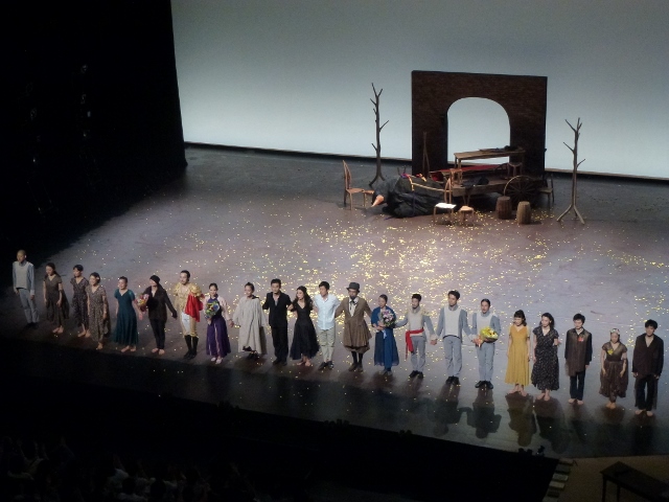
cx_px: 334
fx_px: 1179
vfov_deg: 24.0
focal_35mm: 61
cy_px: 251
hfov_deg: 31.7
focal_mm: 10.9
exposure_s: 1/40
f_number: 4.5
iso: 400
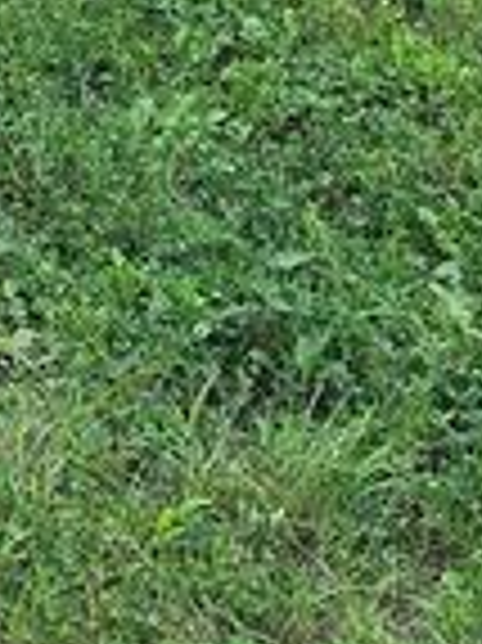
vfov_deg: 10.4
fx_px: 3235
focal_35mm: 174
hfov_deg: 8.5
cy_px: -676
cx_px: 36
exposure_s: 1/719
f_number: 1.8
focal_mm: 5.4
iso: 20
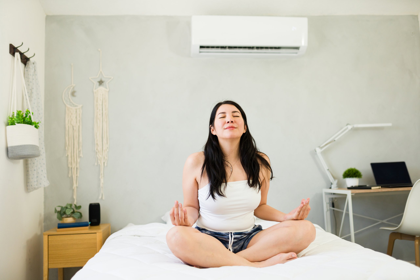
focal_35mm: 35
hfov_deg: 54.4
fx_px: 408
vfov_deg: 37.8
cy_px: 140
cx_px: 210
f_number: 1.8
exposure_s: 1/160
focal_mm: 35
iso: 640
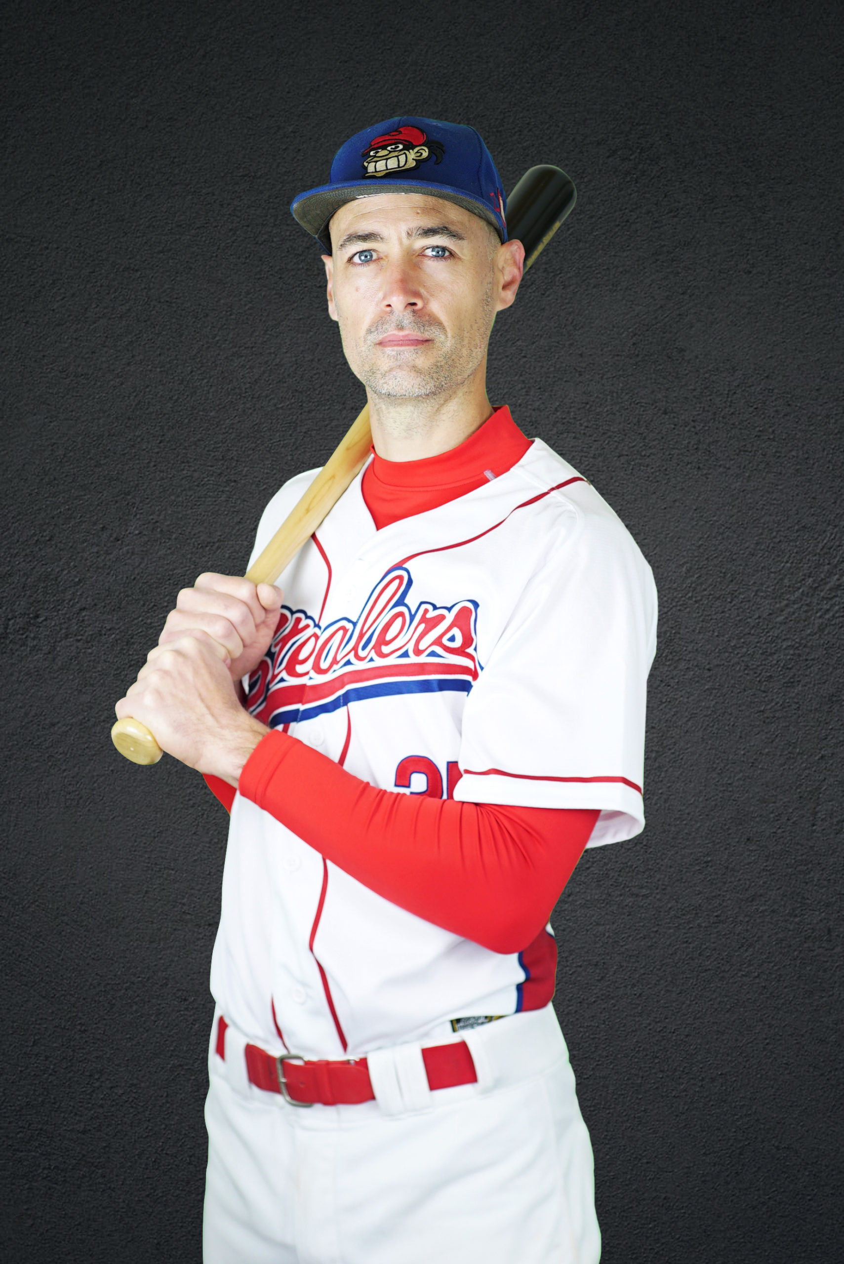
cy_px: 632
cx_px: 422
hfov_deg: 18.2
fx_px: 2635
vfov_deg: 27.0
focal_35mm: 75
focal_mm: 50
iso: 250
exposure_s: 1/50
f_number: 3.5
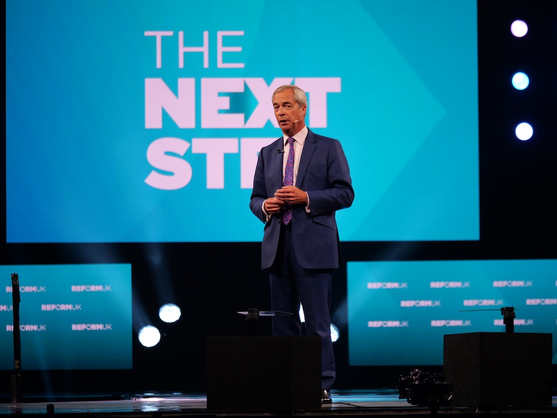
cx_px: 278
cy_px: 209
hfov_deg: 9.9
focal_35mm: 200
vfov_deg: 7.4
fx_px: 3220
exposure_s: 1/250
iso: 500
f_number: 2.8
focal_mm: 100
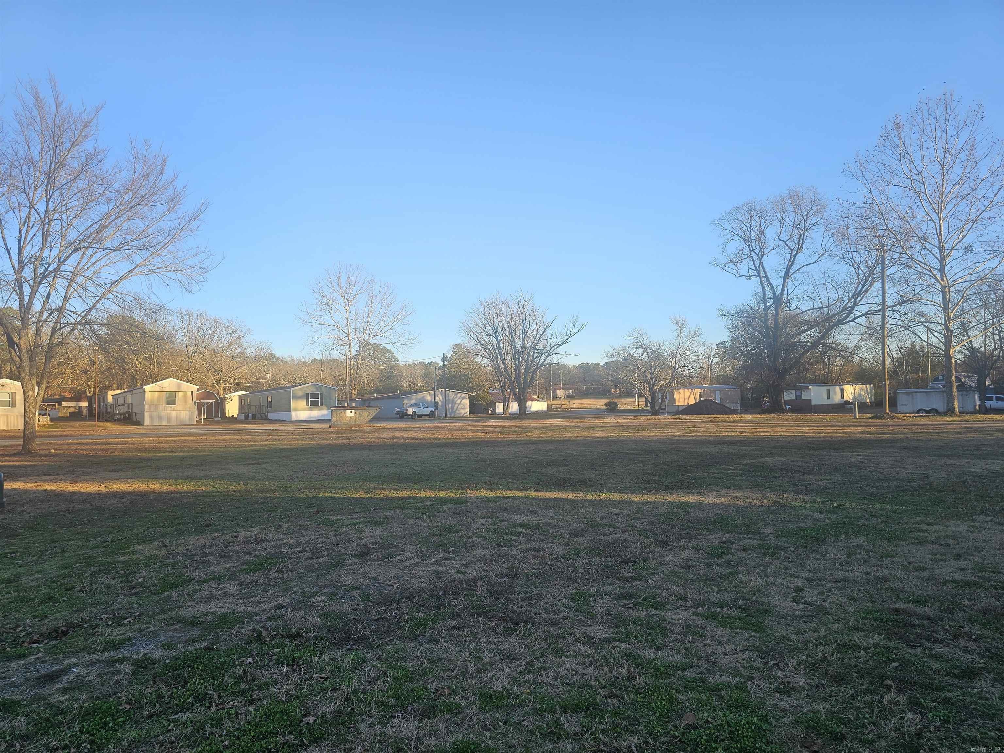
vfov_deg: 58.9
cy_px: 376
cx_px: 502
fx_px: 667
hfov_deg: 73.9
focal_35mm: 23
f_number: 1.7
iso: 16
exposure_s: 1/246
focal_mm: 6.3
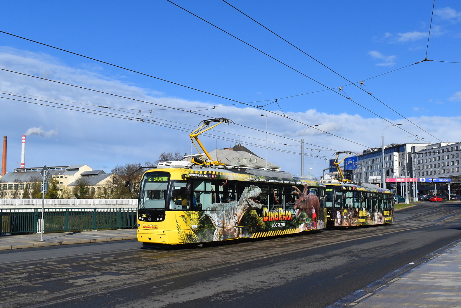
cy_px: 154
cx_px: 230
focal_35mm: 33
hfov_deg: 57.2
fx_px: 423
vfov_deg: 40.0
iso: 200
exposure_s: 1/500
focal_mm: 22
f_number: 11
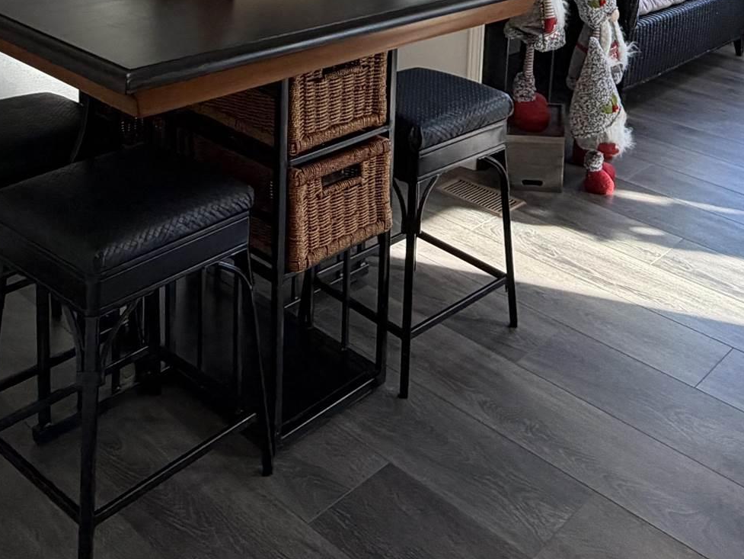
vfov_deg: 28.7
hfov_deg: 41.9
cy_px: -106
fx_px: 946
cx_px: 539
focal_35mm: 44
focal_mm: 2.22
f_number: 2.2
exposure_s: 1/120
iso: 125
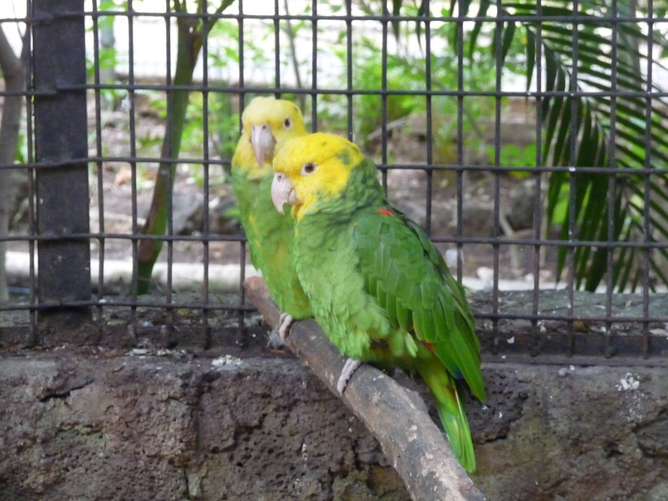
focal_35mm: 158
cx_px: 334
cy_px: 250
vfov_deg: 9.4
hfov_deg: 12.5
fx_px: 3049
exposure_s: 1/80
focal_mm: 27.1
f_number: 4.8
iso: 800
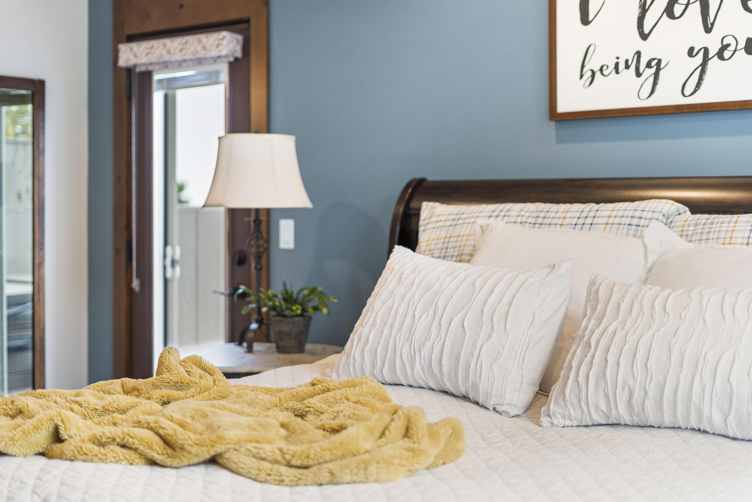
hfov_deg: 39.6
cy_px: 251
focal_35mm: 50
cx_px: 376
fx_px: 1045
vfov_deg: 27.0
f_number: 1.8
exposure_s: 1/125
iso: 250
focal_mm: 50
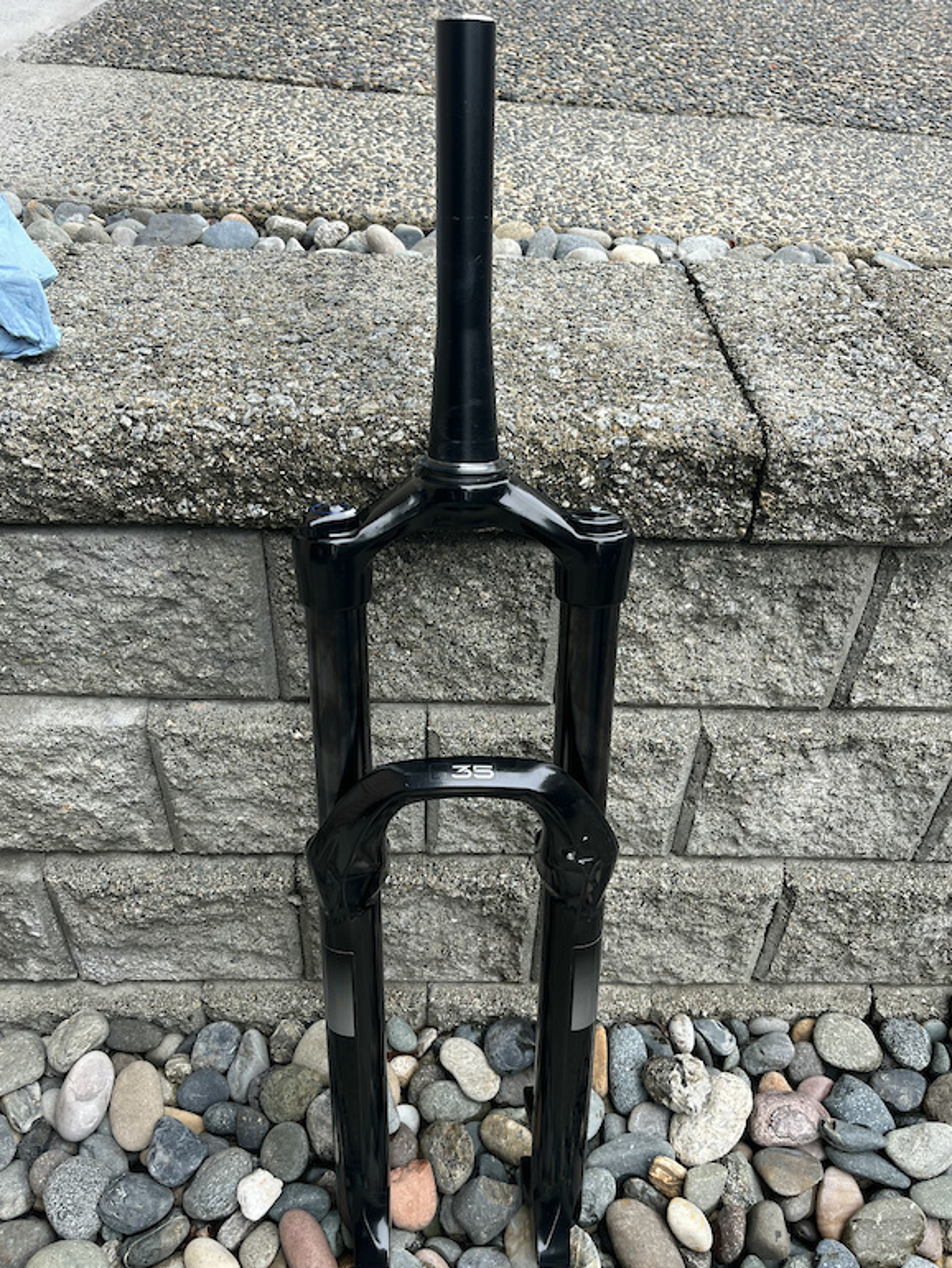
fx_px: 990
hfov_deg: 51.4
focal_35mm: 27
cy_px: 649
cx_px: 474
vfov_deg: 65.3
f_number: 1.6
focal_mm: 5.1
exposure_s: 1/173
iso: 40
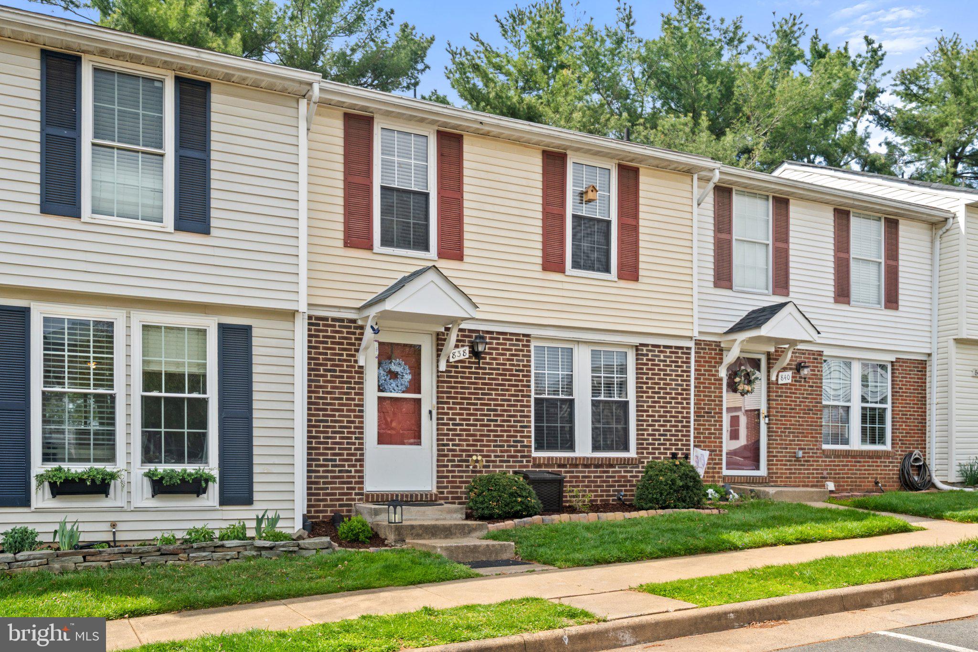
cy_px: 326
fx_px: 842
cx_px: 489
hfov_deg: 60.3
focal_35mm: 31
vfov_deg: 42.3
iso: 320
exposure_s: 1/250
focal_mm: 31
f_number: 13
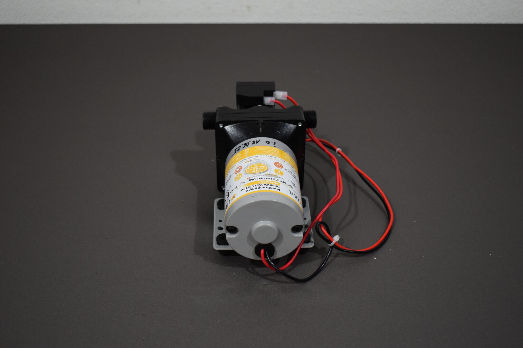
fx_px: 741
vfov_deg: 26.5
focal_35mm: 51
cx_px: 262
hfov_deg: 38.9
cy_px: 174
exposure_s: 1/250
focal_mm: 34
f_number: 4.5
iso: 800
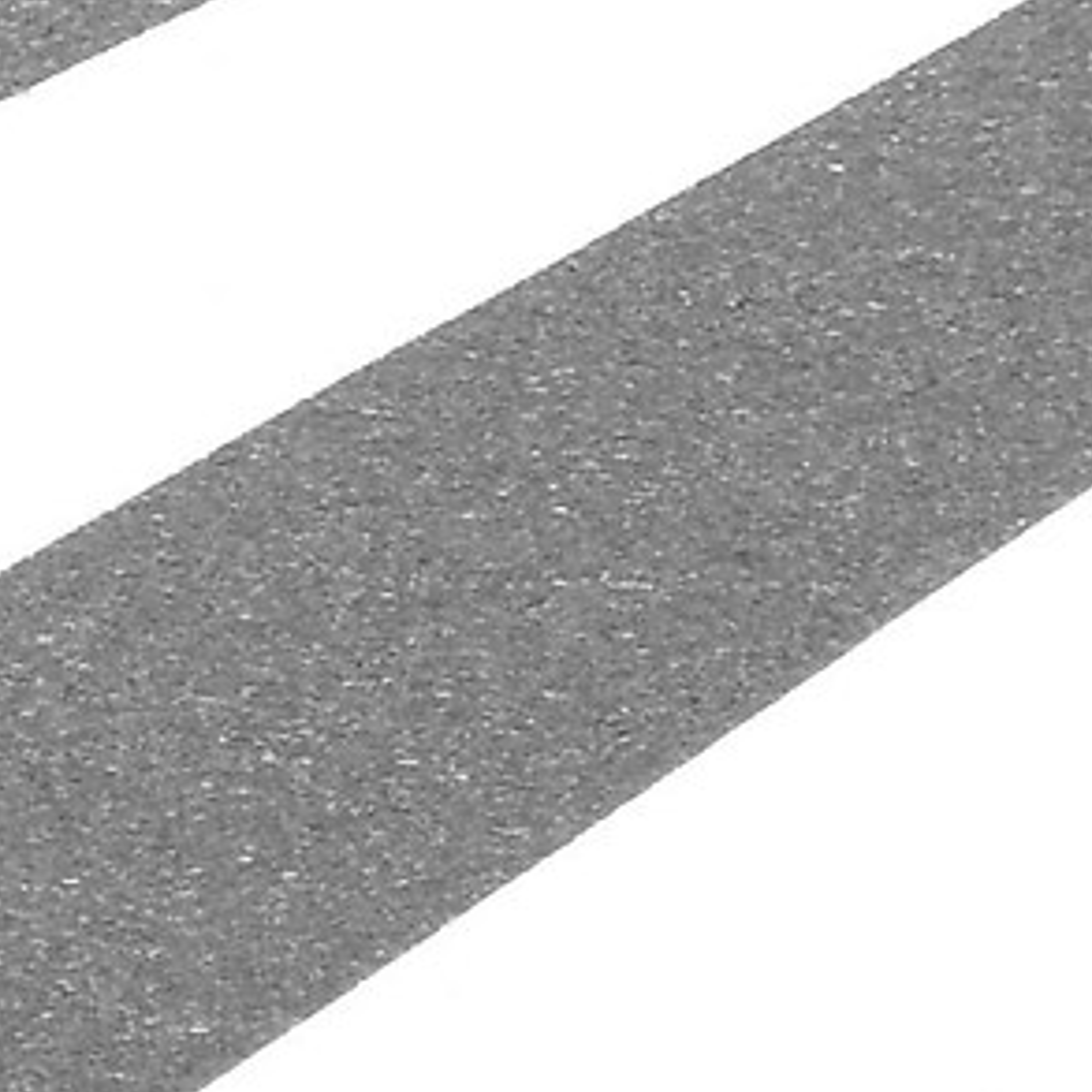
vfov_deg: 3.0
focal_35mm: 573
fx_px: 20468
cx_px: -2989
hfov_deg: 3.0
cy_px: -1237
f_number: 11
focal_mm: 55
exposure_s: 1/500
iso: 400
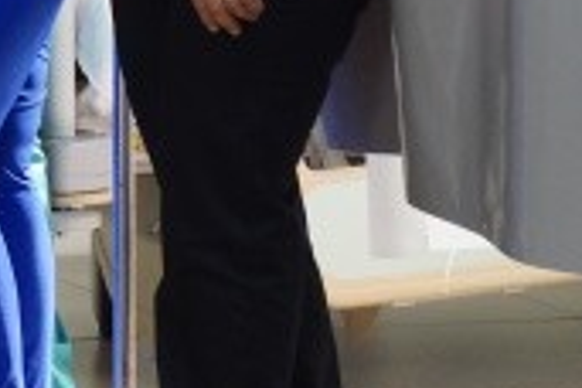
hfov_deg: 5.7
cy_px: -400
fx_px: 5658
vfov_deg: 3.9
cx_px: -698
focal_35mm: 350
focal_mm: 50
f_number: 4
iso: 1250
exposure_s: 1/80
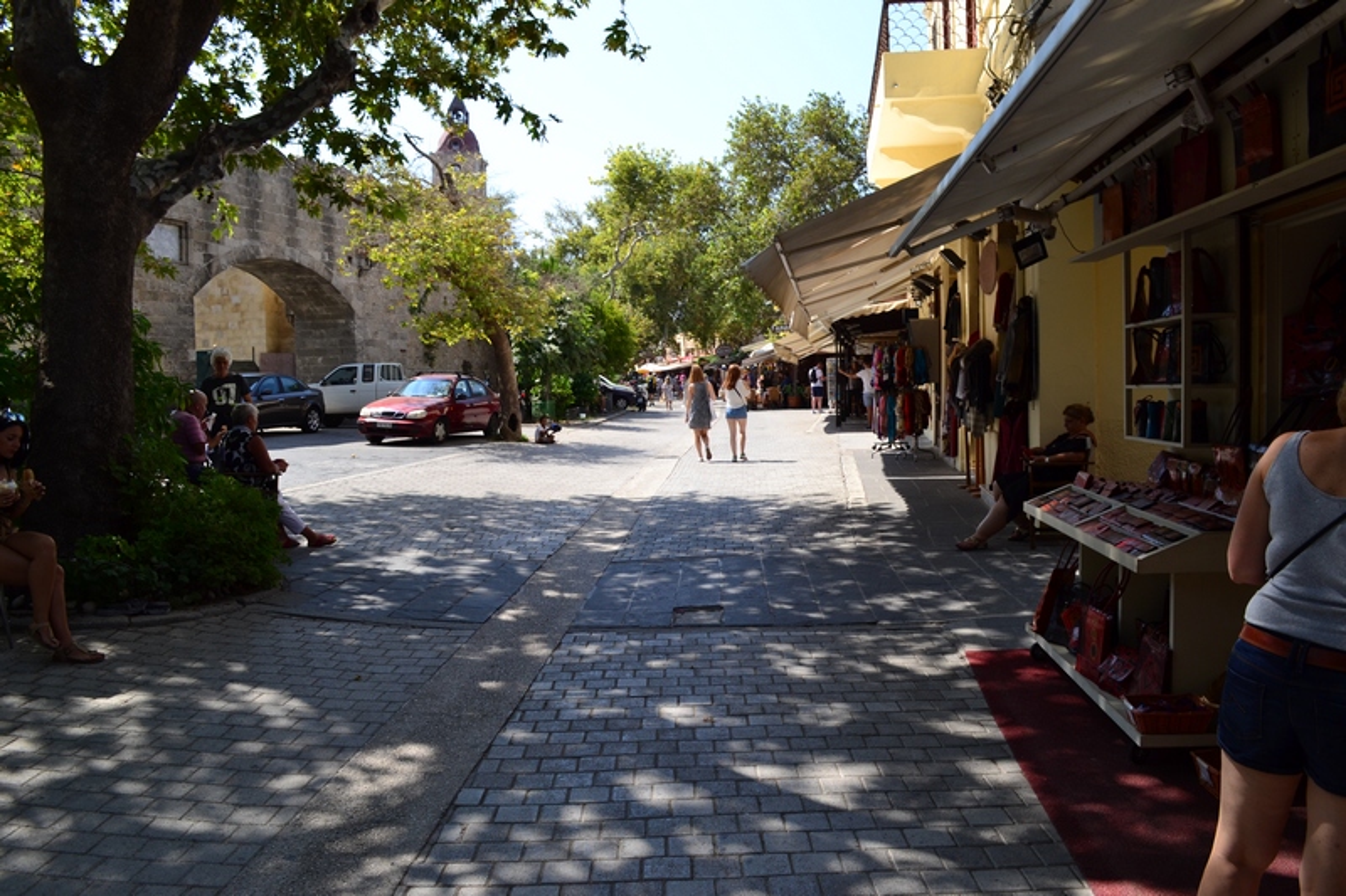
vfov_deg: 47.9
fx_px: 1009
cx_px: 673
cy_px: 448
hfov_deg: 67.4
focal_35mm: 27
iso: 200
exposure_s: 1/250
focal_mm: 18
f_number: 8
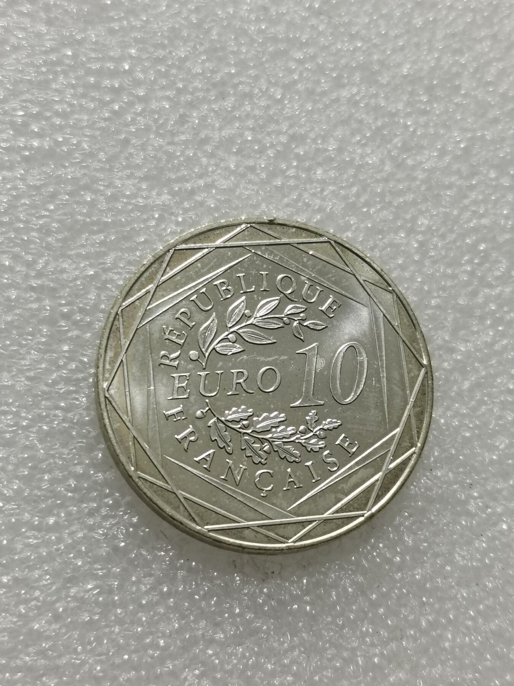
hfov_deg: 22.3
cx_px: 257
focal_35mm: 66
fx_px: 1307
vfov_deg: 29.4
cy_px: 343
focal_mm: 5.58
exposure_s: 1/100
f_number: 1.8
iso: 64
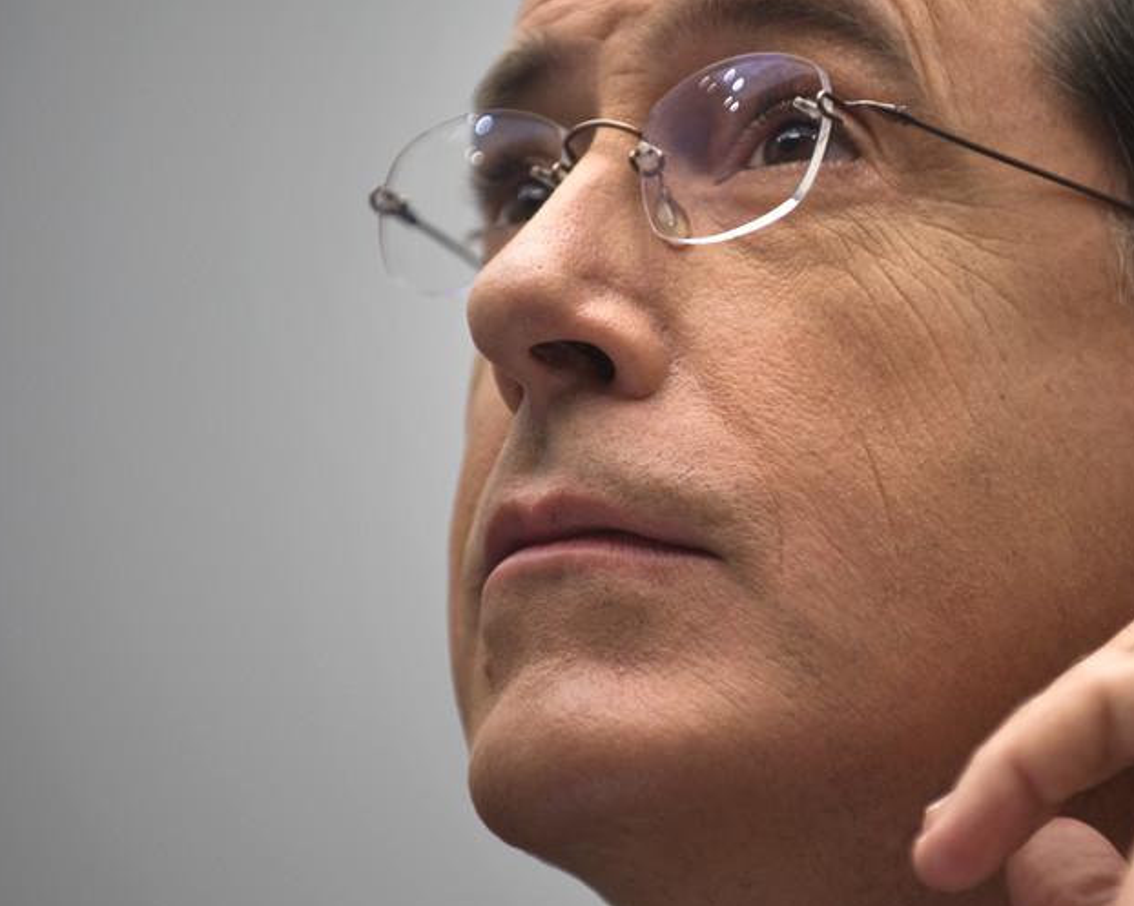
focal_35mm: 309
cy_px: 384
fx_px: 10366
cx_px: 766
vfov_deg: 5.0
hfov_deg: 6.3
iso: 800
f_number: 2.8
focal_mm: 200
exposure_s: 1/200
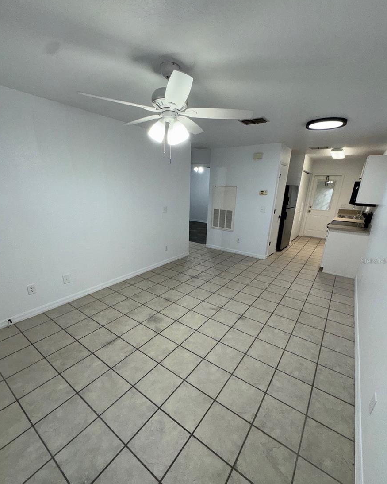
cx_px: 193
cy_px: 261
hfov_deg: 84.1
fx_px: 215
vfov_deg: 96.6
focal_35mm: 15
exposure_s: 1/122
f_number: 2.2
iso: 50
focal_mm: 2.22
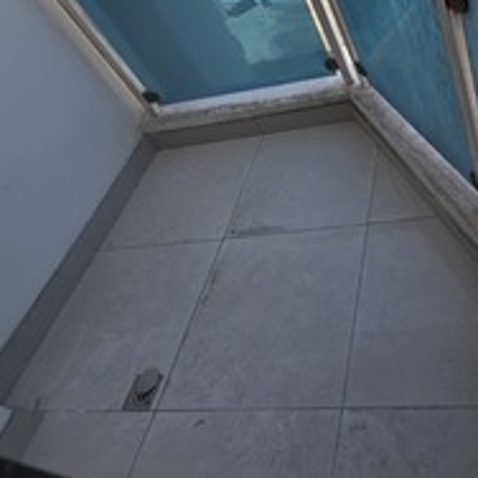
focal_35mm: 28
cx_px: 406
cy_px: 133
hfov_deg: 52.2
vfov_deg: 55.2
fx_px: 437
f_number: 1.9
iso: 40
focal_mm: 2.2
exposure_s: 1/1636
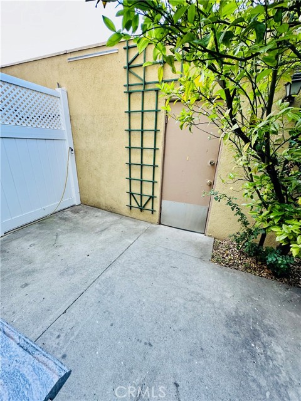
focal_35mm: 14
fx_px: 162
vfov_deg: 102.1
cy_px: 200
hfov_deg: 85.7
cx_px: 150
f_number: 2.2
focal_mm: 2.22
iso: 100
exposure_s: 1/99
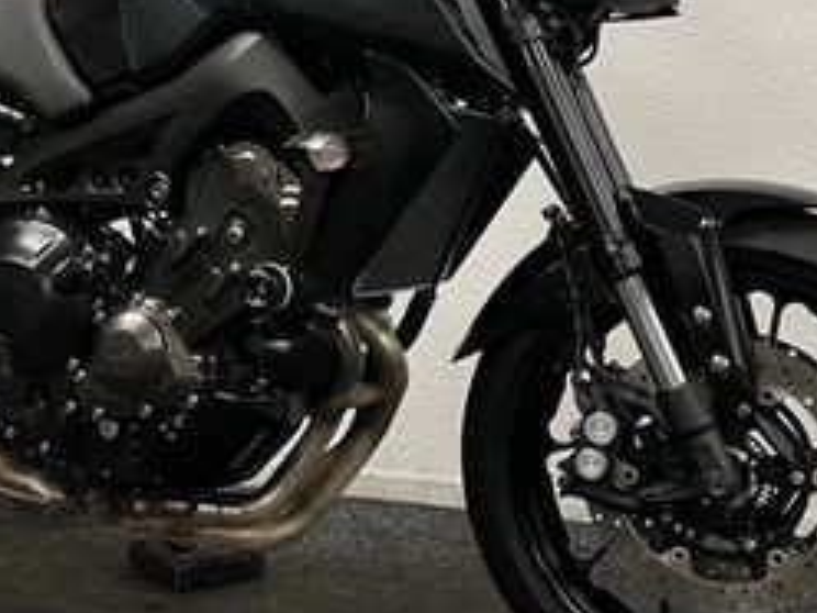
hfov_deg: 28.6
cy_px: 171
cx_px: 224
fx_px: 1581
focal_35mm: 67
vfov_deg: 21.8
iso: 80
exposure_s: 1/50
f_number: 1.6
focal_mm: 5.1
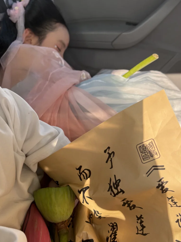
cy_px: 111
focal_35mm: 37
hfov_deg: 38.6
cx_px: 105
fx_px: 258
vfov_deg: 50.1
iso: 50
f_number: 1.6
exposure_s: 1/237
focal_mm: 5.96
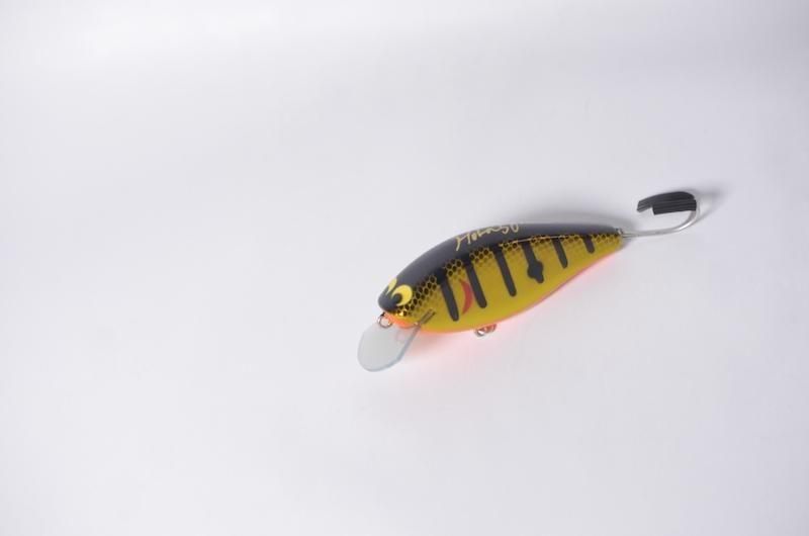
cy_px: 268
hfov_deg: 33.5
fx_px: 1346
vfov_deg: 22.5
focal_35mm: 60
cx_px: 404
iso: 800
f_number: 4.5
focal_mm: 40
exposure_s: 1/80
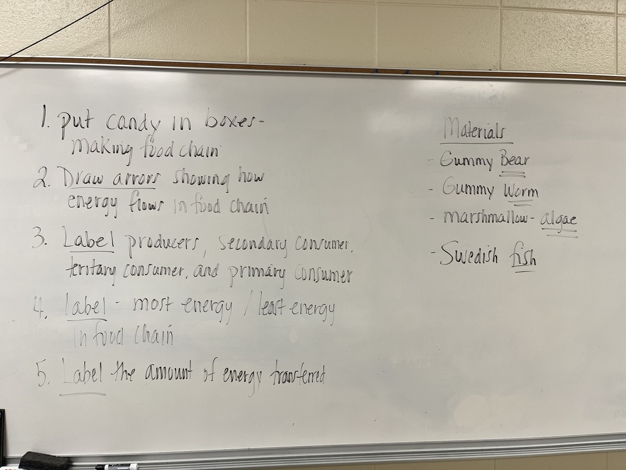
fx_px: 470
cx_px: 313
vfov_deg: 53.1
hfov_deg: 67.3
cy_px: 235
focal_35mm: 26
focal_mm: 5.1
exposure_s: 1/60
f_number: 1.6
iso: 80
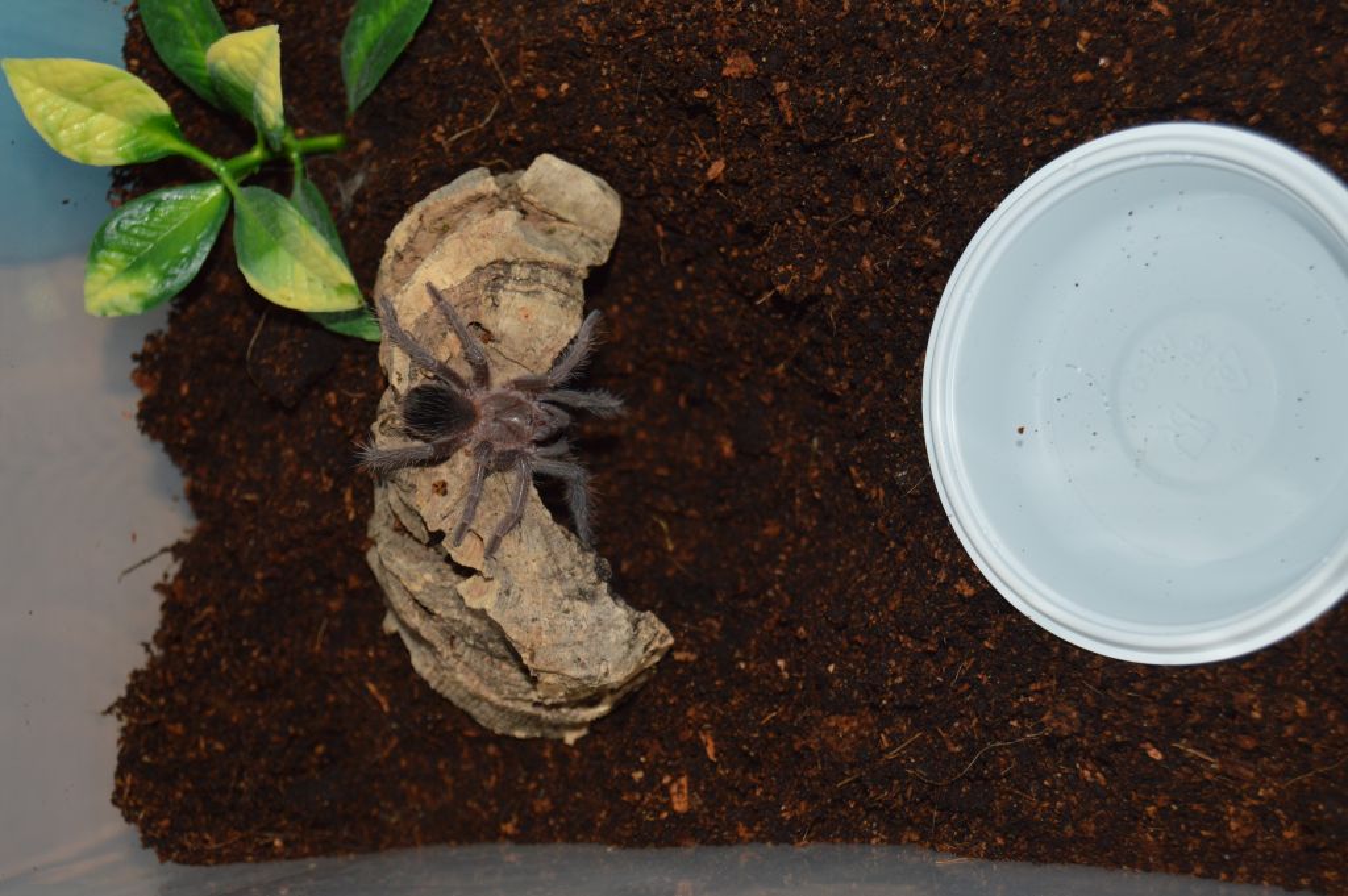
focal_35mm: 82
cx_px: 674
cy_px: 448
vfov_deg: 16.5
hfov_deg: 24.6
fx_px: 3087
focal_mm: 55
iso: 400
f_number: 6.3
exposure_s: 1/60
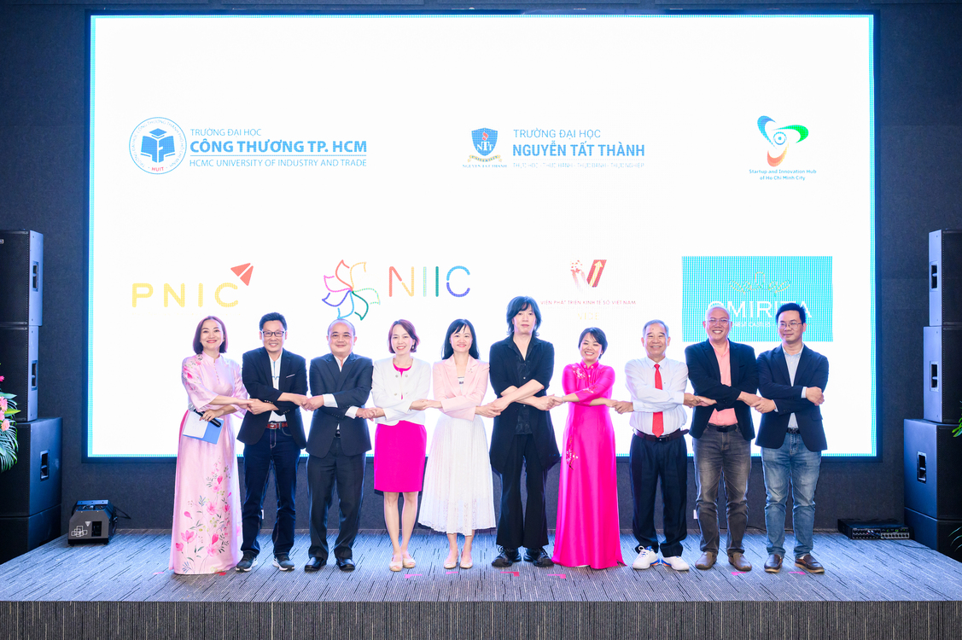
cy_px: 320
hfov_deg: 50.7
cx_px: 481
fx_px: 1015
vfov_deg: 35.0
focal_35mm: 38
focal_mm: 38
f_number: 4.5
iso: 2500
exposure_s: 1/160
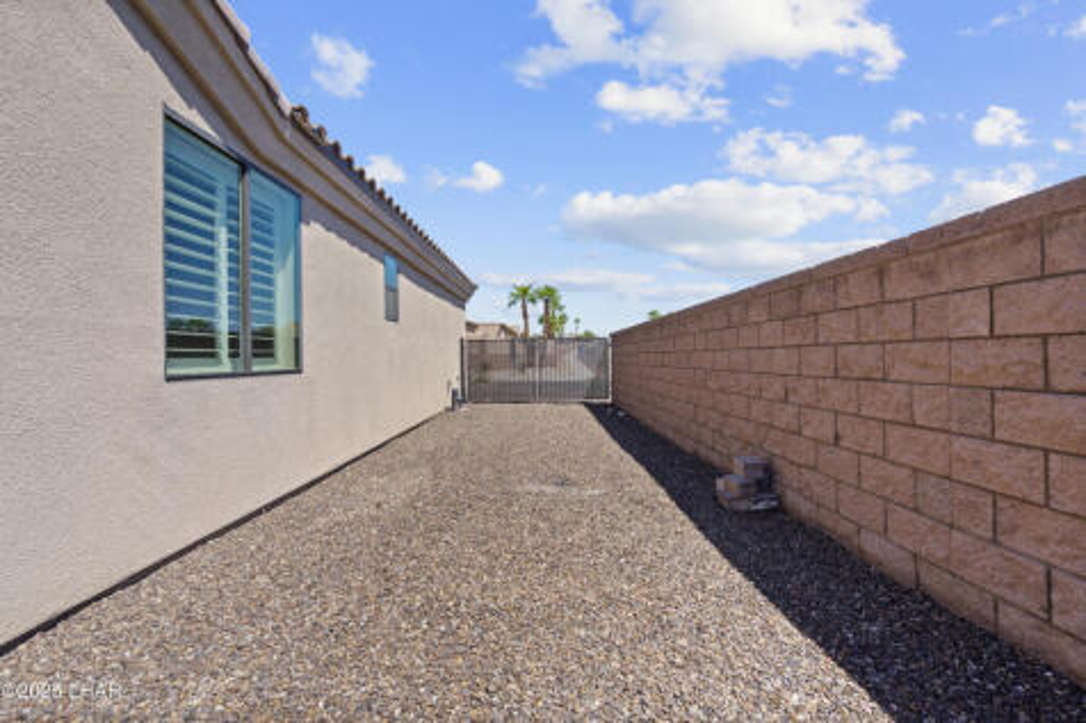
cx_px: 543
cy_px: 362
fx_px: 482
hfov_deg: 96.8
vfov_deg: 73.7
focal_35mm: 16
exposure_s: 1/320
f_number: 8
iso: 400
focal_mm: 16
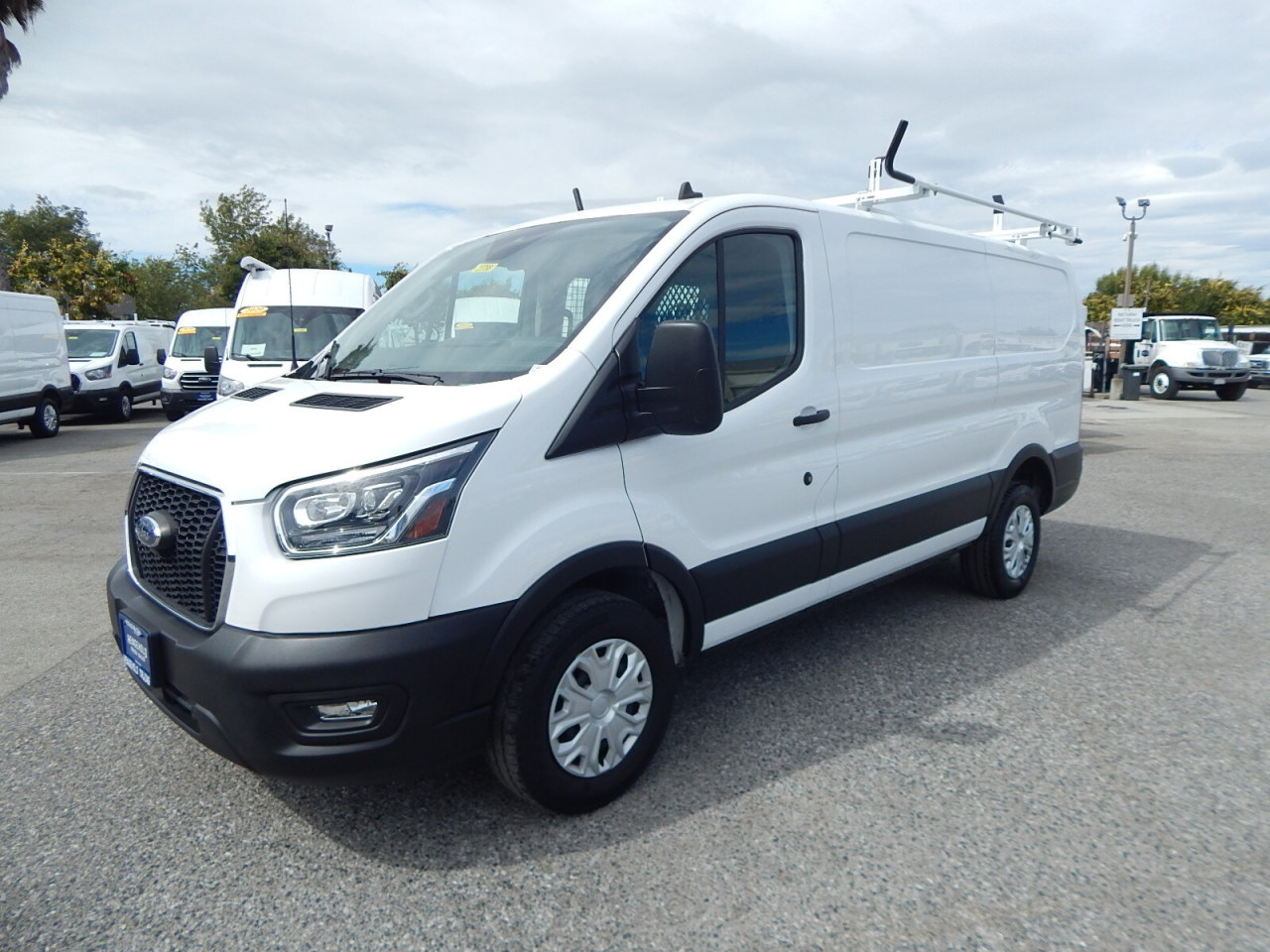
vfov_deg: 61.1
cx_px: 635
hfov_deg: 76.4
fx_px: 807
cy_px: 476
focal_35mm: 22
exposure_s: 1/640
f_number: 6
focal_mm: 4
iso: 125
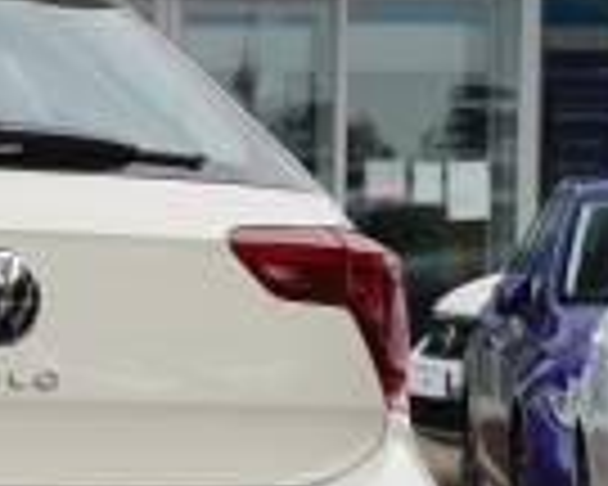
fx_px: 4571
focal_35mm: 254
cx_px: -482
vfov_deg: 6.1
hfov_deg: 7.4
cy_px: 346
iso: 100
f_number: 6.3
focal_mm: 38
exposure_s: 1/60
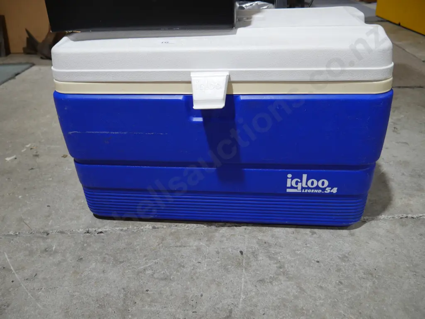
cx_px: 212
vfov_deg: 44.2
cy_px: 160
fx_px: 393
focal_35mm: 32
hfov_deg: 56.8
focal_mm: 16
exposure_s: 1/60
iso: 250
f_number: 3.6
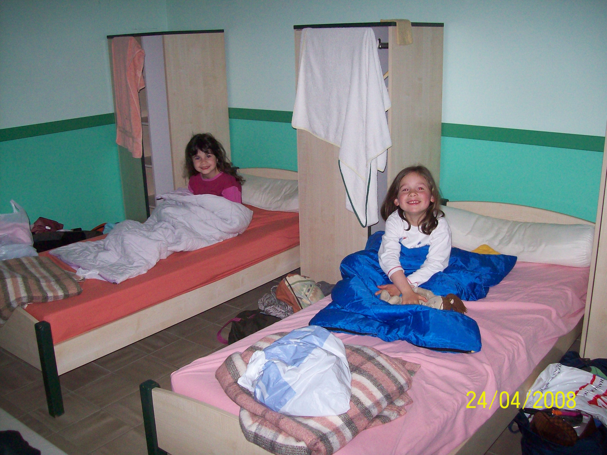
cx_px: 304
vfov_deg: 39.7
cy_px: 228
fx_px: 631
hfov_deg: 51.4
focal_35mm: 36
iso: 200
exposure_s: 1/64
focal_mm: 6
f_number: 2.7
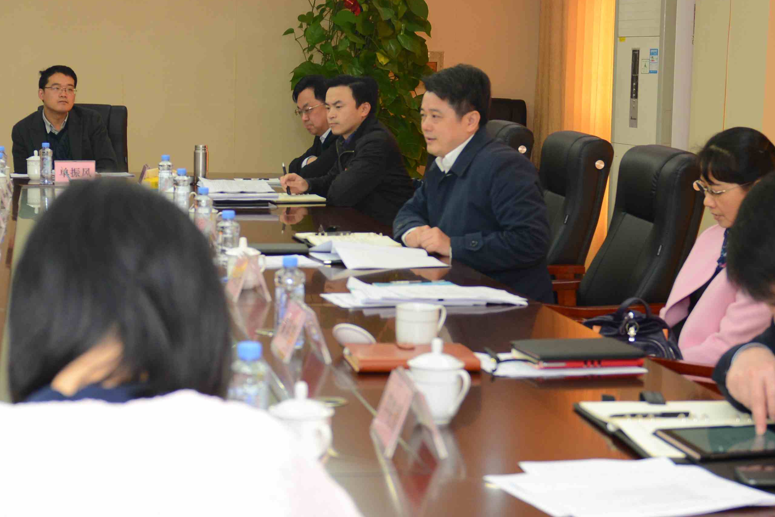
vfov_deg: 17.5
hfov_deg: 25.7
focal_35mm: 78
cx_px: 204
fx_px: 1679
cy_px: 291
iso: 400
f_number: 3.2
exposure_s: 1/80
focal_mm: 27
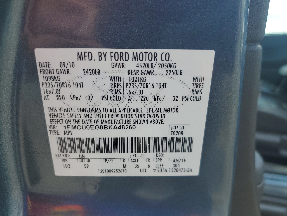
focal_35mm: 26
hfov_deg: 67.3
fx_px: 216
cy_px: 108
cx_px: 144
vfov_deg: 53.1
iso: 50
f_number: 1.5
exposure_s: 1/625
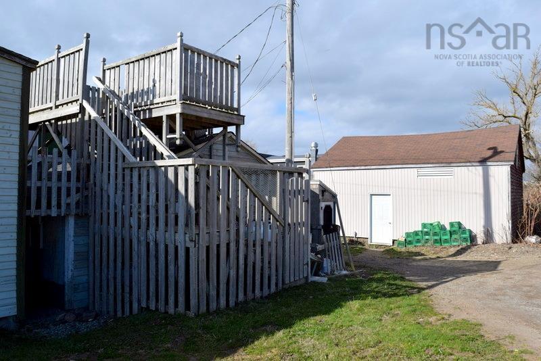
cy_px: 180
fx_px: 406
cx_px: 270
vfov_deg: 48.0
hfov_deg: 67.4
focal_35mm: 27
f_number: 10
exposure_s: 1/400
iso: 200
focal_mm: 18
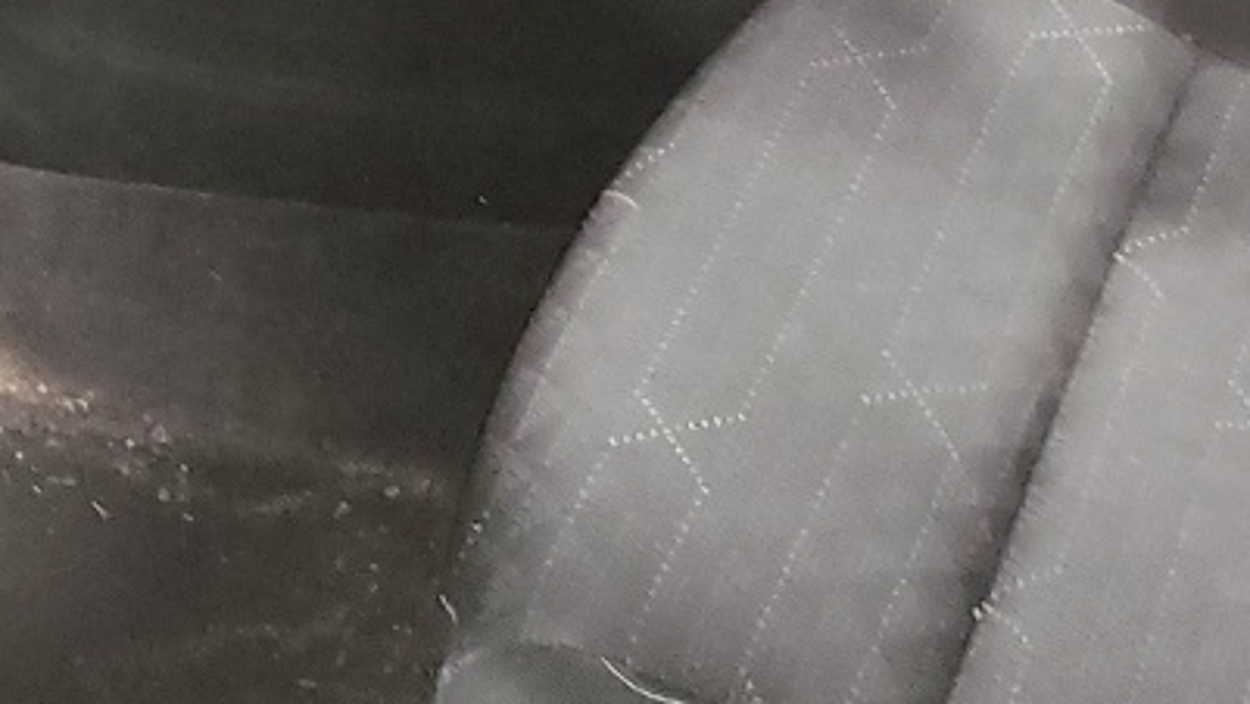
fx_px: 3747
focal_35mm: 113
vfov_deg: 10.6
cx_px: 627
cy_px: -69
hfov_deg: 18.9
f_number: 1.5
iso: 597
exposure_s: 1/24
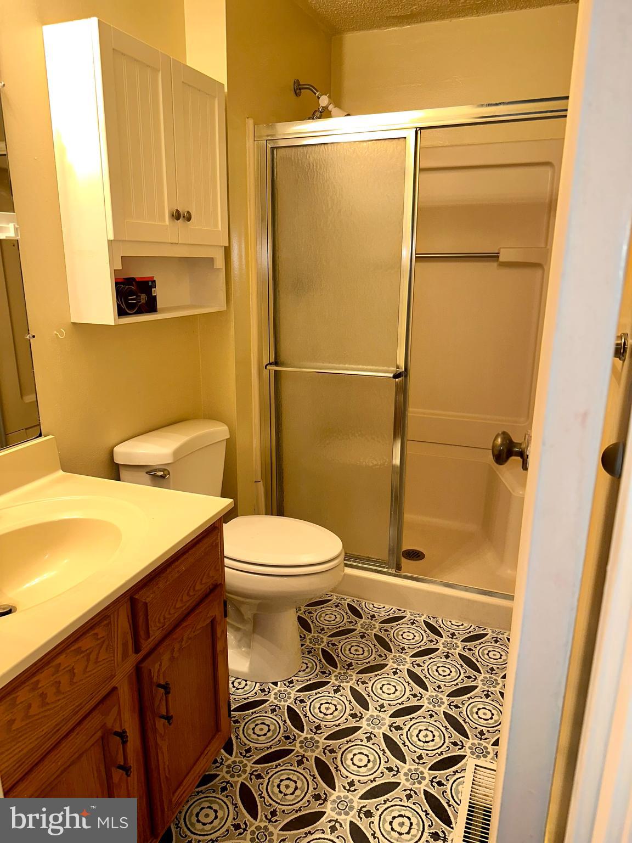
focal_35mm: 24
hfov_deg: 56.8
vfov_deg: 71.6
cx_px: 316
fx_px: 584
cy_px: 422
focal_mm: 6.86
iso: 64
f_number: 1.78
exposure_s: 1/59
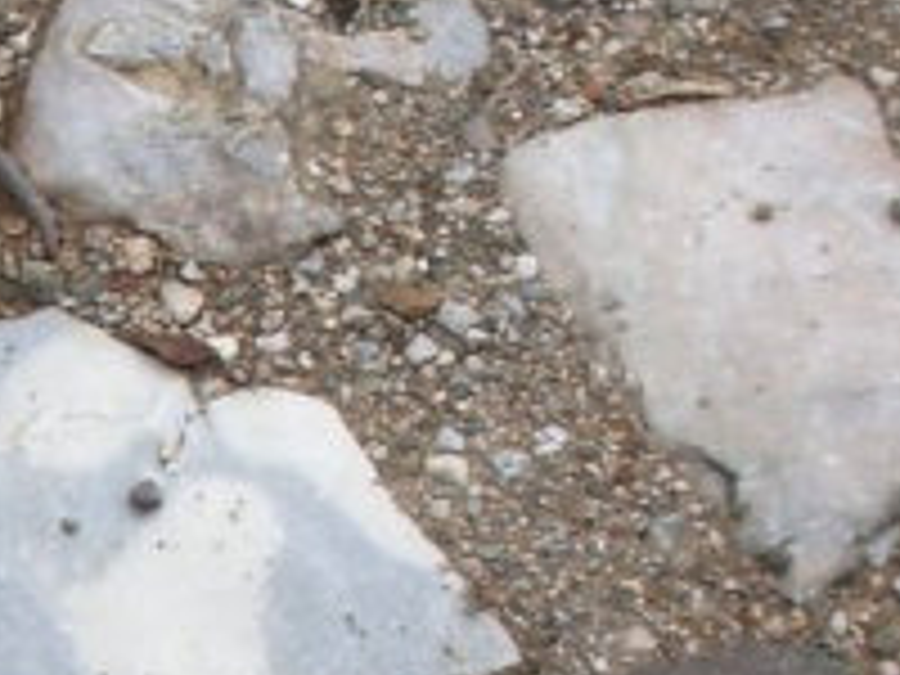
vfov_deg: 4.9
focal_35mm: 298
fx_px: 7748
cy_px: 1058
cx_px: -720
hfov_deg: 6.5
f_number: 5.6
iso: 50
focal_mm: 10.2
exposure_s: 1/160
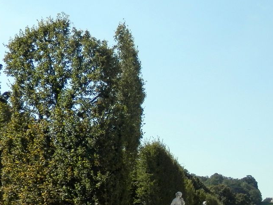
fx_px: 655
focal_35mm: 83
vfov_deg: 17.2
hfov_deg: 23.3
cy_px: 220
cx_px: 204
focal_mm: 6
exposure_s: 1/125
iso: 80
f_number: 9.7
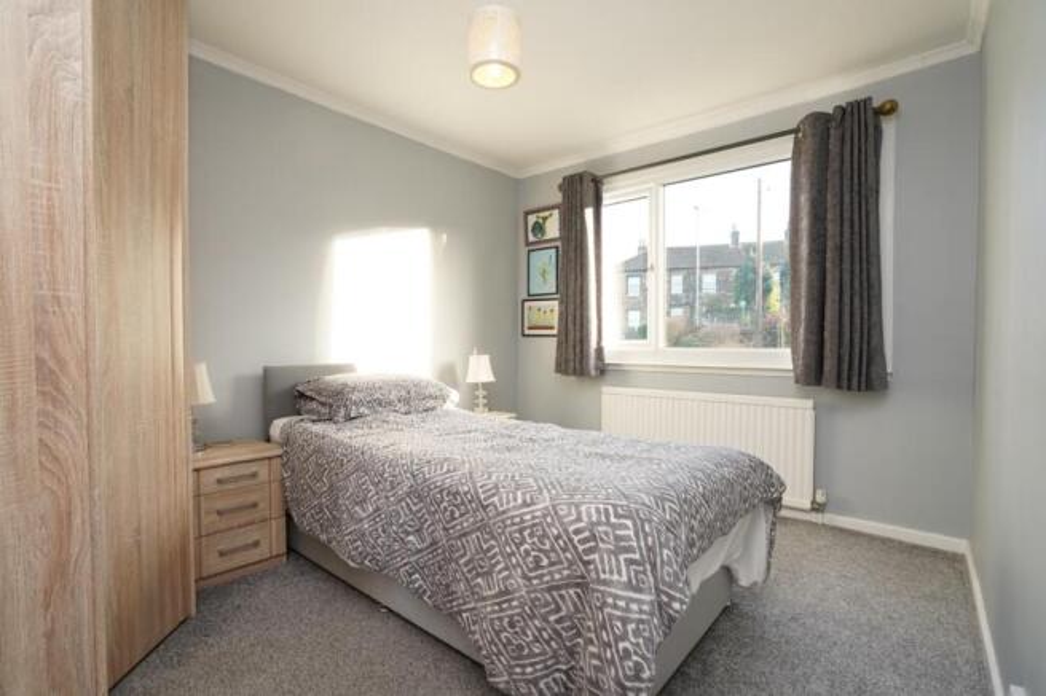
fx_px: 465
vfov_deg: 73.7
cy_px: 348
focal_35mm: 16
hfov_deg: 96.8
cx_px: 523
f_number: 8
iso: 500
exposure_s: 1/40
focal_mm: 16
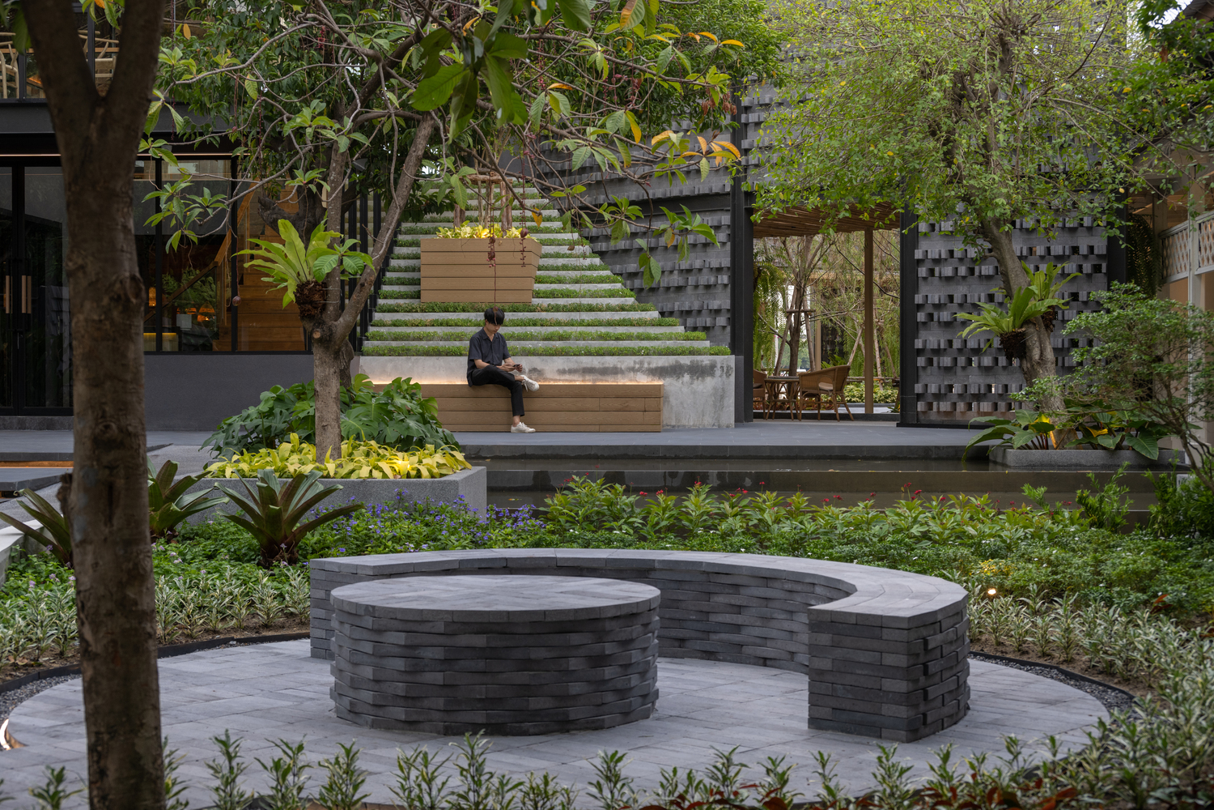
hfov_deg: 36.9
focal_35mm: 54
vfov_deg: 25.1
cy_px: 405
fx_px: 1821
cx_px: 607
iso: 250
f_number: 6.3
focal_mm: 54
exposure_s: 1/60
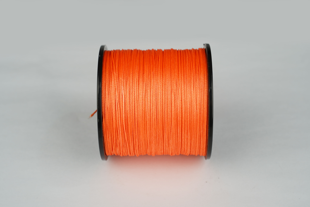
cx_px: 155
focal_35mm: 75
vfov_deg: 18.2
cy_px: 104
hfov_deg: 27.0
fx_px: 646
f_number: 11
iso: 100
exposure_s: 1/25
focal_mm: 75
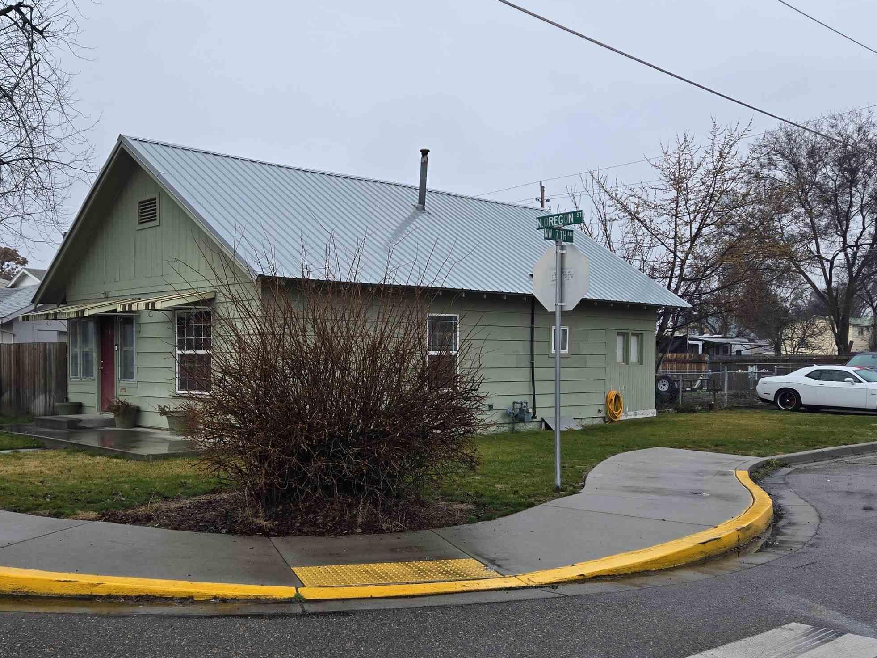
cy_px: 396
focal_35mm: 36
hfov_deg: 50.8
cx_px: 325
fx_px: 912
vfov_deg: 39.5
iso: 25
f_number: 1.8
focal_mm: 5.4
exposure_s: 1/393
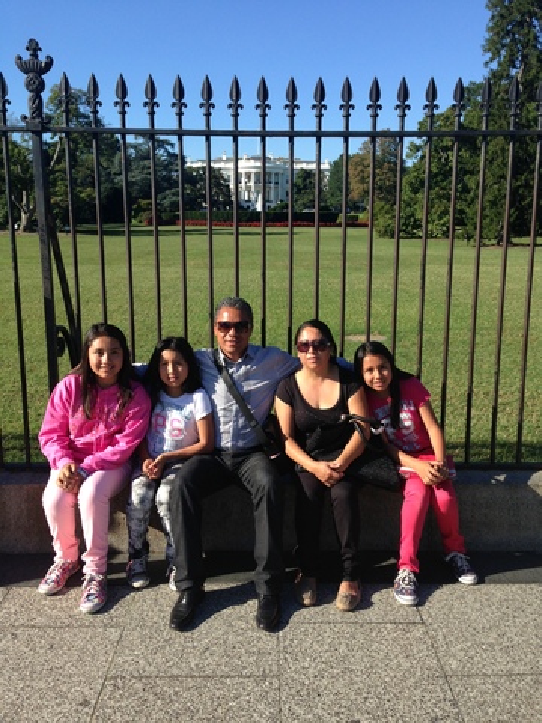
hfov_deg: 42.9
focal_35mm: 33
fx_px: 689
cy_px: 362
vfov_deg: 55.4
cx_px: 271
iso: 50
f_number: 2.4
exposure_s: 1/1106
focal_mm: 4.13
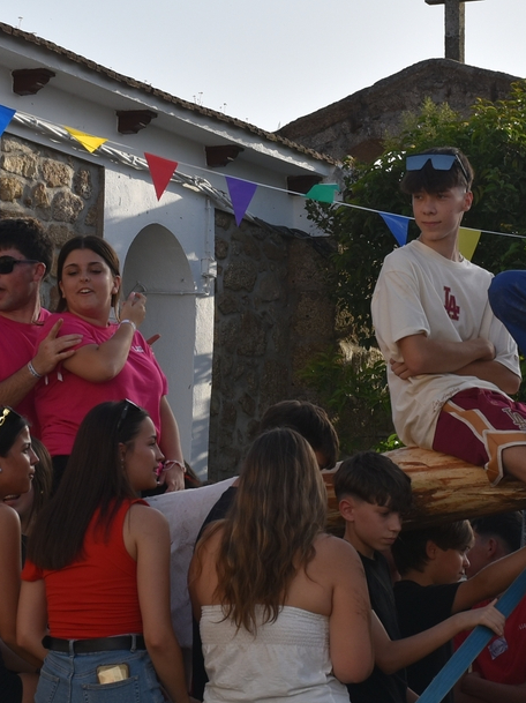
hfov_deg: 10.0
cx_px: 316
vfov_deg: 13.3
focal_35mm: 148
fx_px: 3002
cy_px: 290
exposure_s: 1/320
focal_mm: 52
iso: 200
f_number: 9
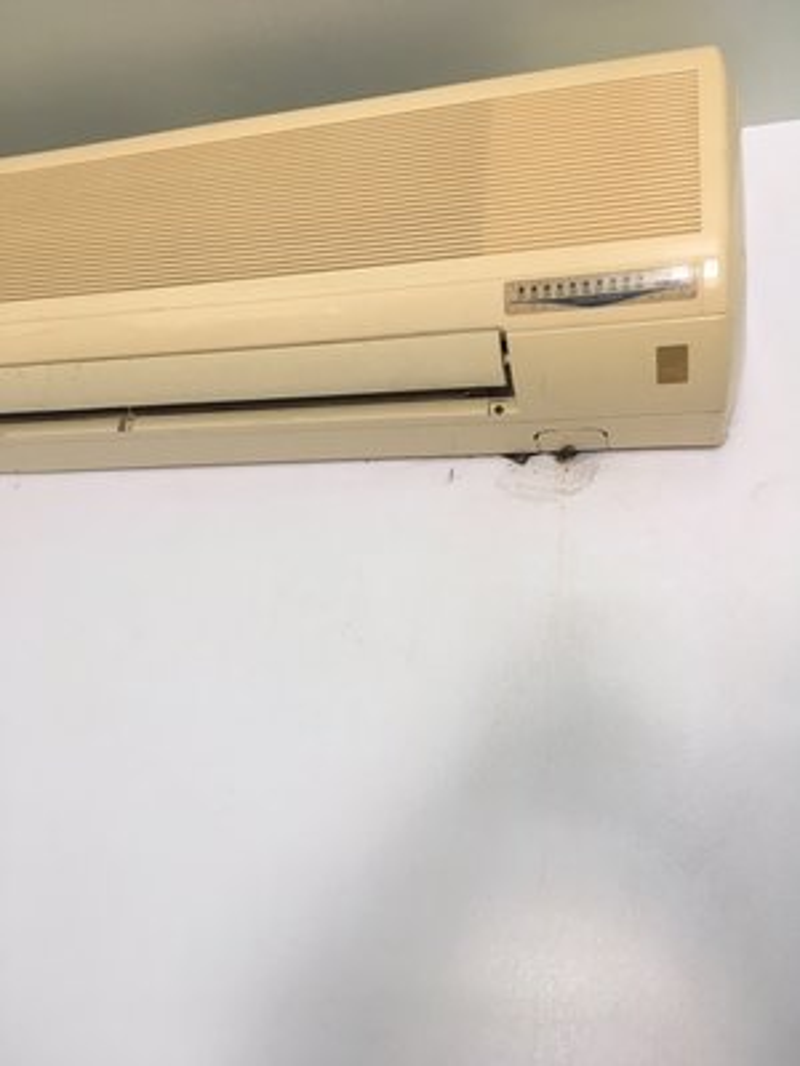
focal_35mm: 29
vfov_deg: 61.7
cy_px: 533
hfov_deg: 48.2
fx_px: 894
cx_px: 400
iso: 32
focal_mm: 4.15
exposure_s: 1/33
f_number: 2.2
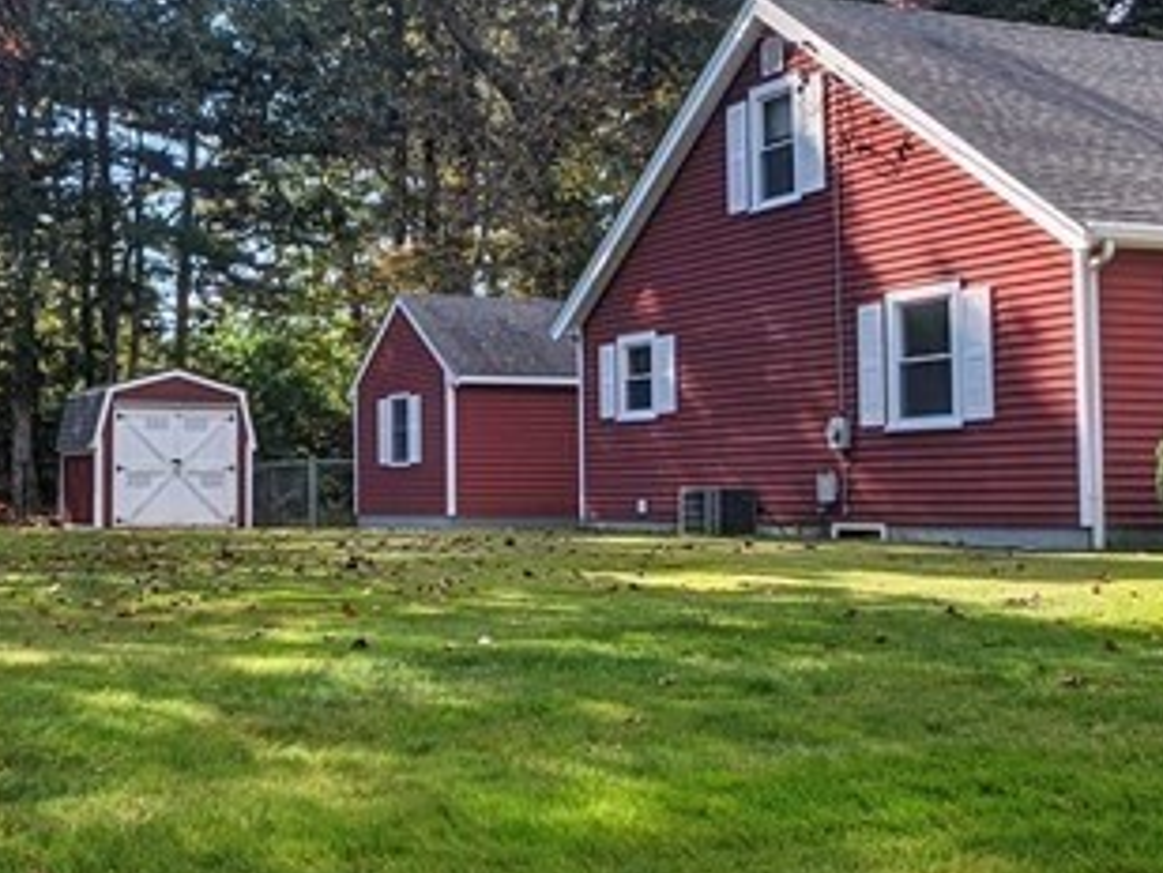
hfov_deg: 36.1
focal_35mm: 53
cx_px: 501
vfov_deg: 27.5
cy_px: 403
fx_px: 1781
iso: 36
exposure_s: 1/1546
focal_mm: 2.22
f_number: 2.2
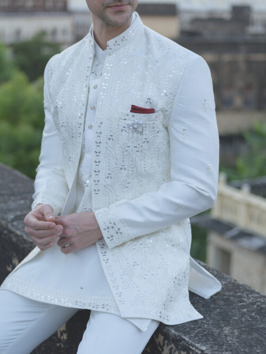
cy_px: 155
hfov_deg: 19.1
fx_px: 789
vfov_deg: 25.3
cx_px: 123
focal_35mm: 77
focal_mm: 63
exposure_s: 1/640
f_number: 2.8
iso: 320
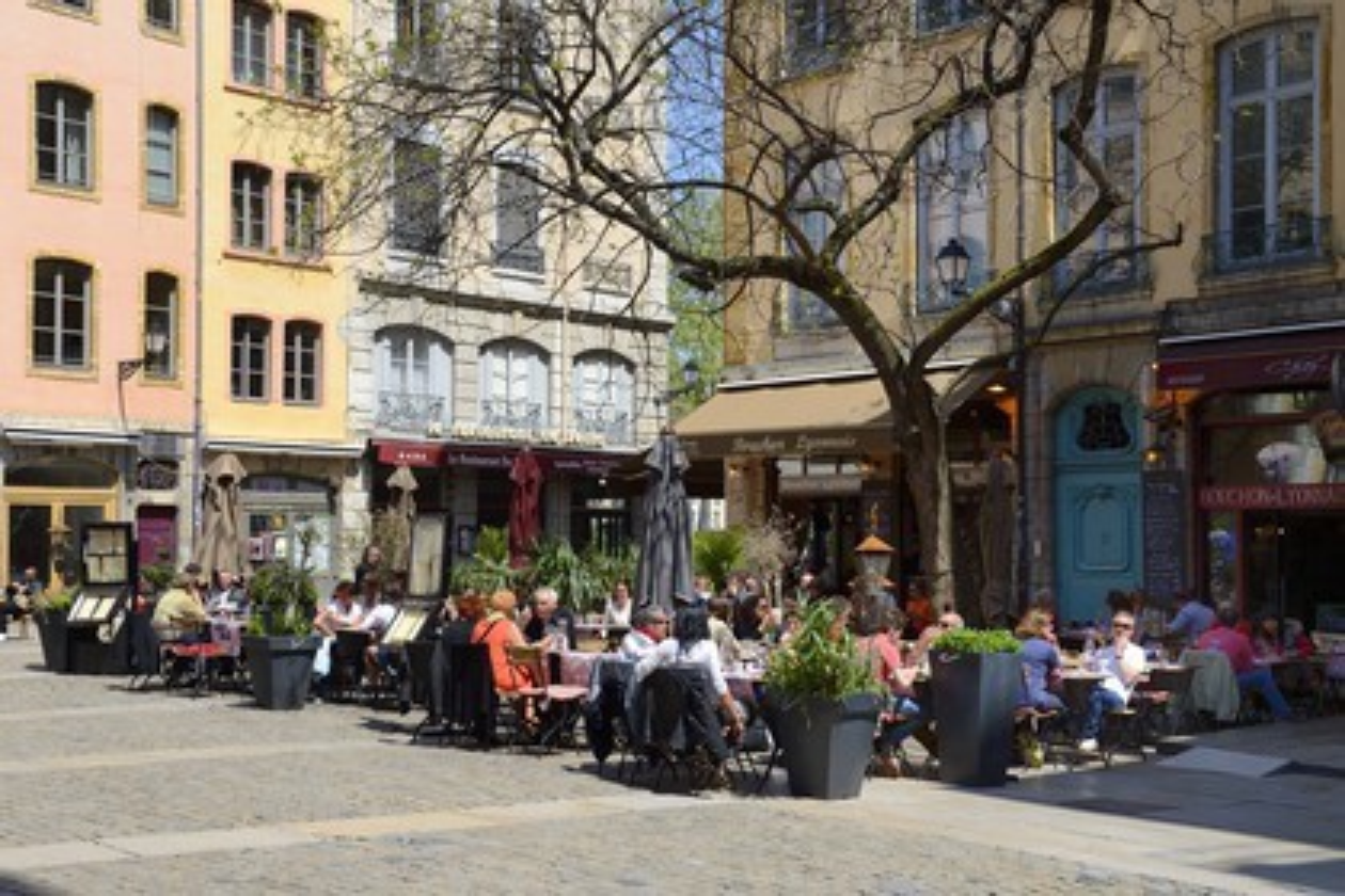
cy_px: 448
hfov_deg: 50.7
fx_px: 1420
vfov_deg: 35.1
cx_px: 672
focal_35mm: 38
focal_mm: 38
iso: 200
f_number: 9
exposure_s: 1/250
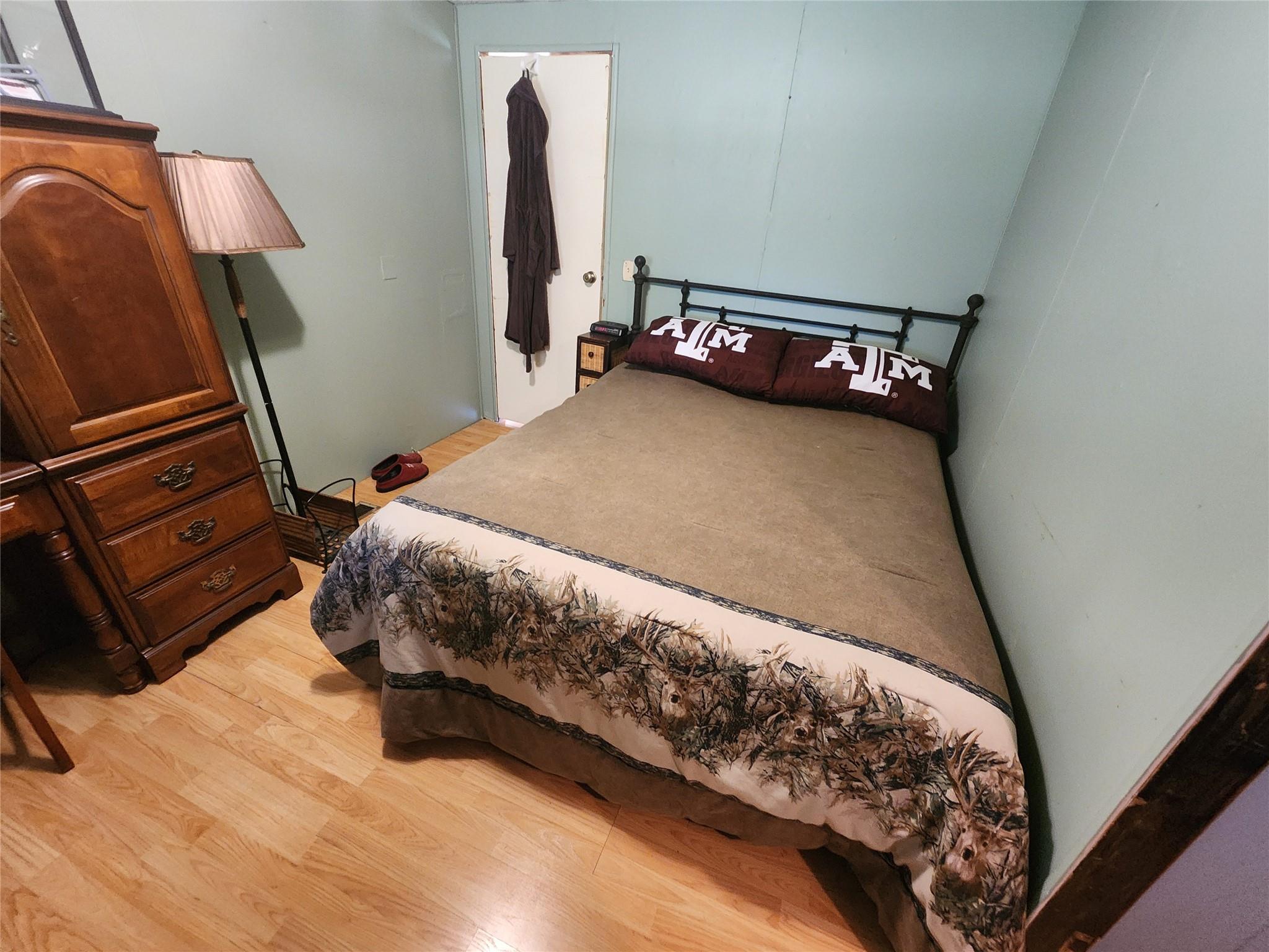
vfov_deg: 89.9
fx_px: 477
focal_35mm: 13
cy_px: 476
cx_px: 634
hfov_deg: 106.2
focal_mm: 2.2
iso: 640
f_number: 2.2
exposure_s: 1/24
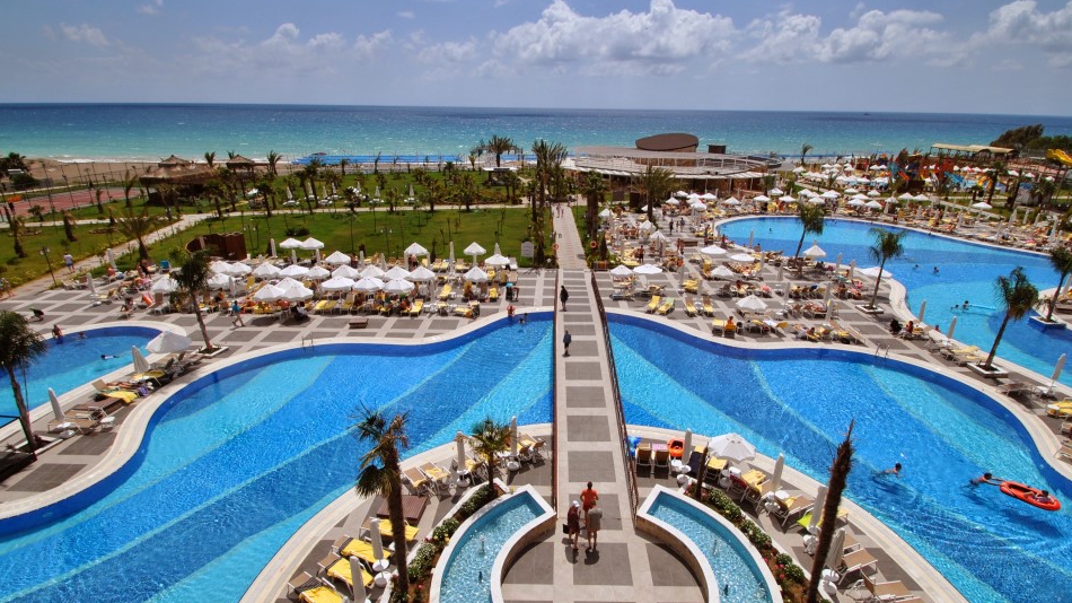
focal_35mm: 19
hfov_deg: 89.5
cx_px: 568
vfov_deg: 58.0
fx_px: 540
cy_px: 348
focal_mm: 10
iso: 100
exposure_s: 1/400
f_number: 10
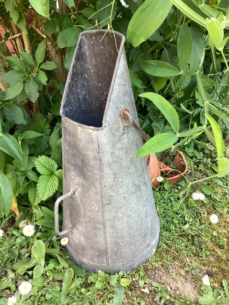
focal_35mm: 31
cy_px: 152
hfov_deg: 45.4
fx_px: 273
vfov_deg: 58.4
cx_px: 114
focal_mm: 3.3
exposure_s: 1/100
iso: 80
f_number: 2.4
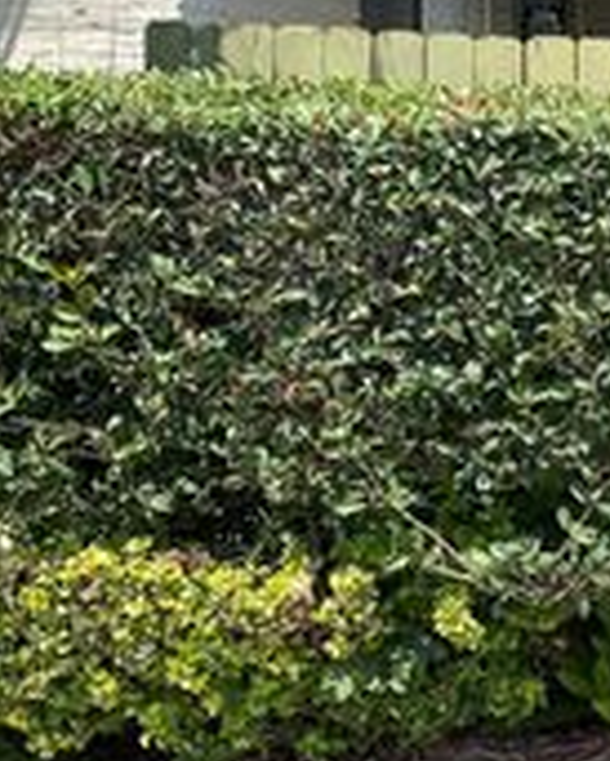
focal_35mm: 74
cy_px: 234
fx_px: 1668
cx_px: 1069
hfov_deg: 17.3
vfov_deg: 25.5
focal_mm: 4.25
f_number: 1.8
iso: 32
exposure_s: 1/2571
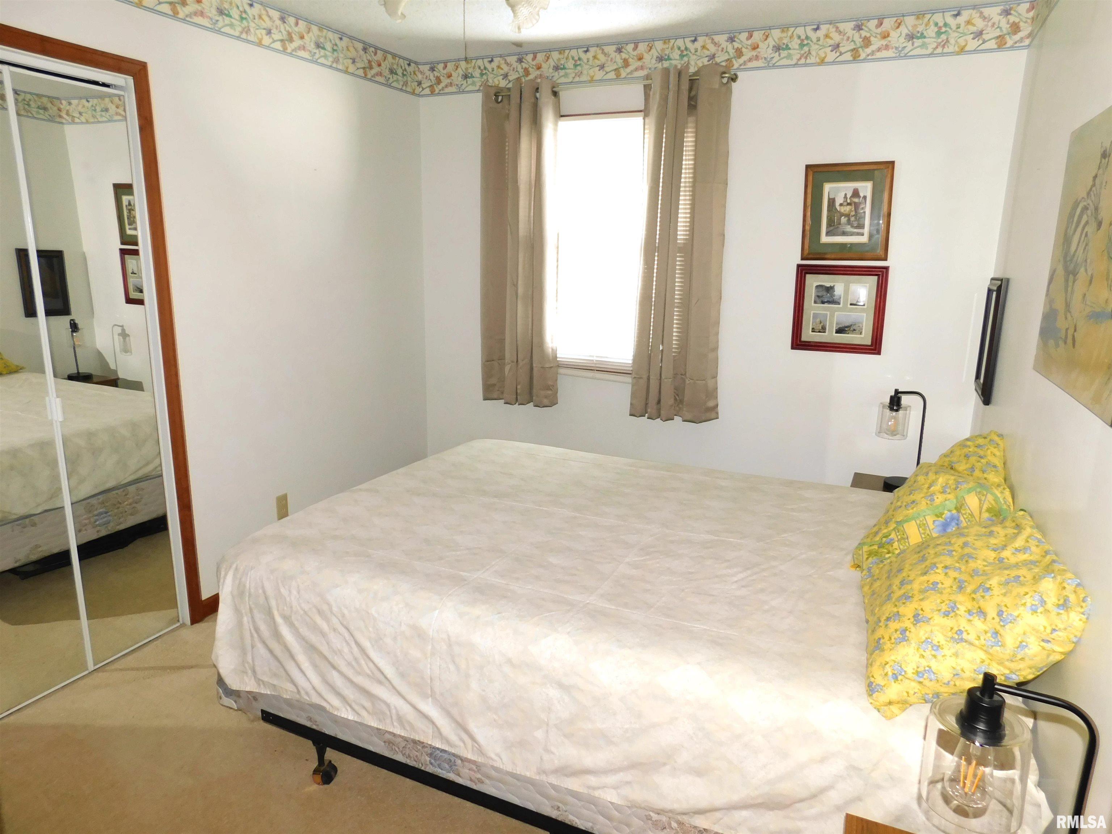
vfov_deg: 58.9
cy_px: 417
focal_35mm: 23
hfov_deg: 73.9
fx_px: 739
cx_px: 556
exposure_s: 1/30
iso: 125
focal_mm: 4
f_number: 3
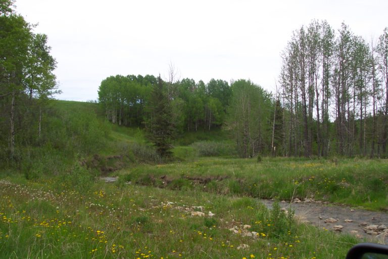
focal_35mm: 38
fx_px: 410
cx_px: 194
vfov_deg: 35.1
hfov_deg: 50.7
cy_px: 130
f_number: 4.8
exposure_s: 1/350
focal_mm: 8
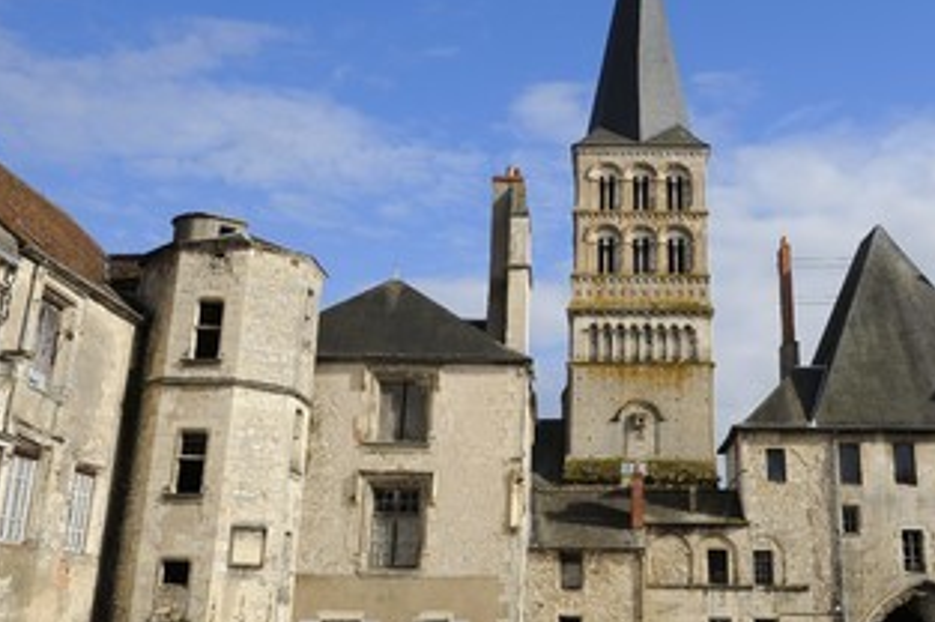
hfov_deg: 44.9
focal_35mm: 43
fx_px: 1116
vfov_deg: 31.0
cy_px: 242
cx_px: 611
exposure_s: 1/160
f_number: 14
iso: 200
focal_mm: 32
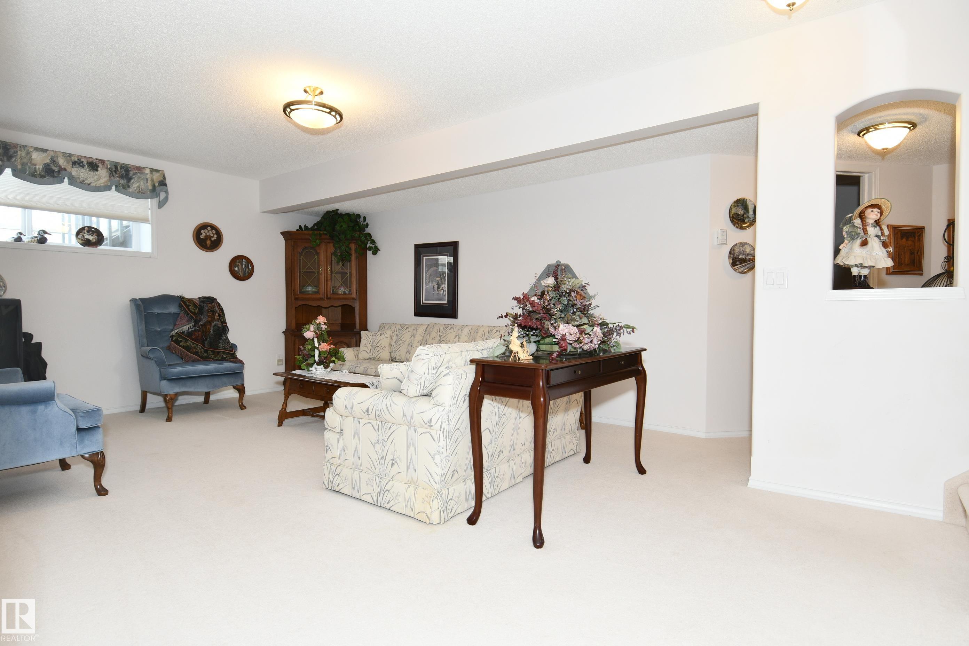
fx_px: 484
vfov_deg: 67.4
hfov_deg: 90.0
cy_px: 323
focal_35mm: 18
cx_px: 484
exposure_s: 1/60
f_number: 5.6
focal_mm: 12
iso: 400
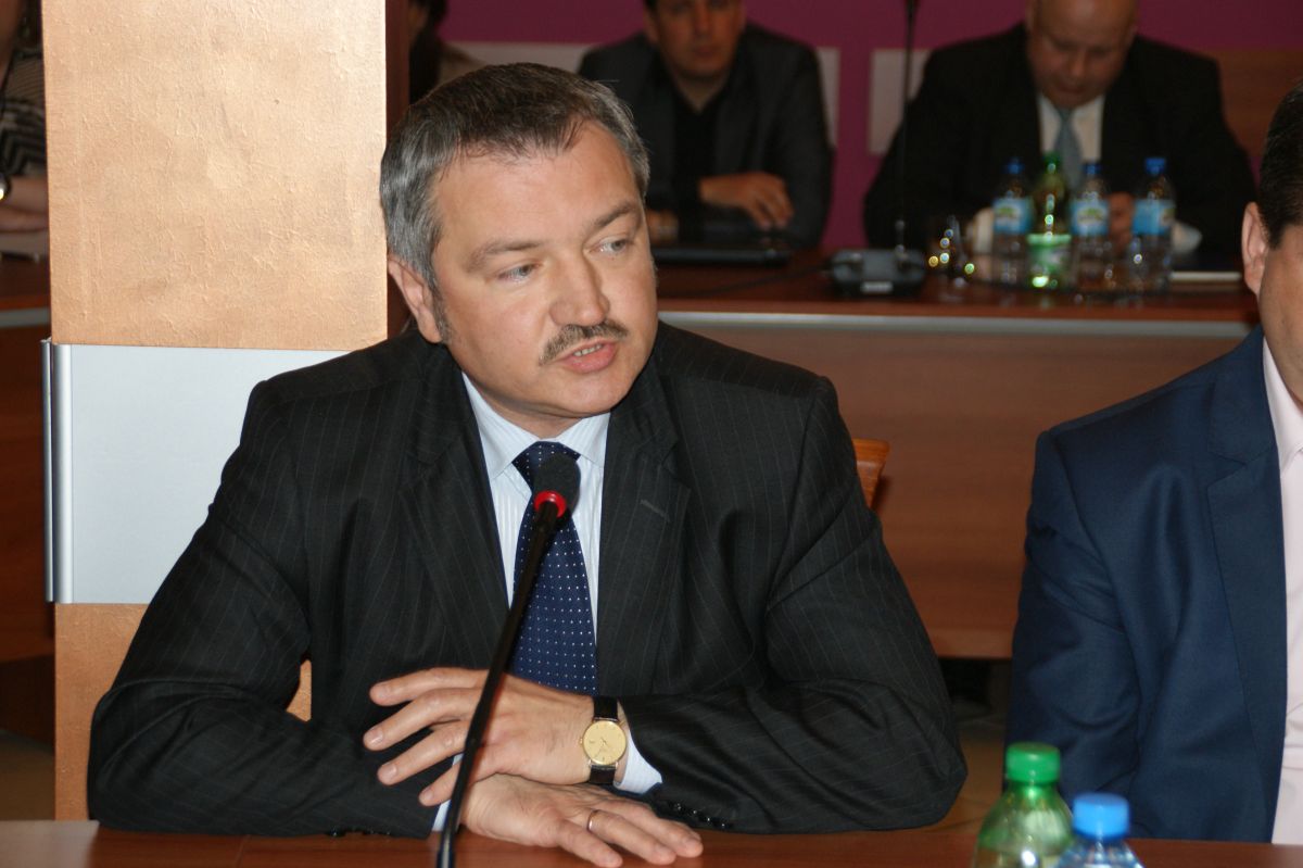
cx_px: 652
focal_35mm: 105
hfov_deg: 19.5
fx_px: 3799
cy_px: 434
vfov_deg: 13.0
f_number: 5.6
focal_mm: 70
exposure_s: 1/100
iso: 400
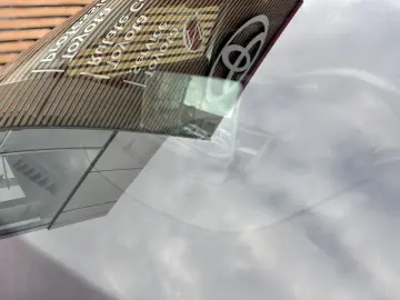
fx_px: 300
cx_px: 200
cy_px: 150
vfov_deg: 53.1
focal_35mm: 26
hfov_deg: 67.3
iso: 50
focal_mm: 5.96
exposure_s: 1/376
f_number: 1.6
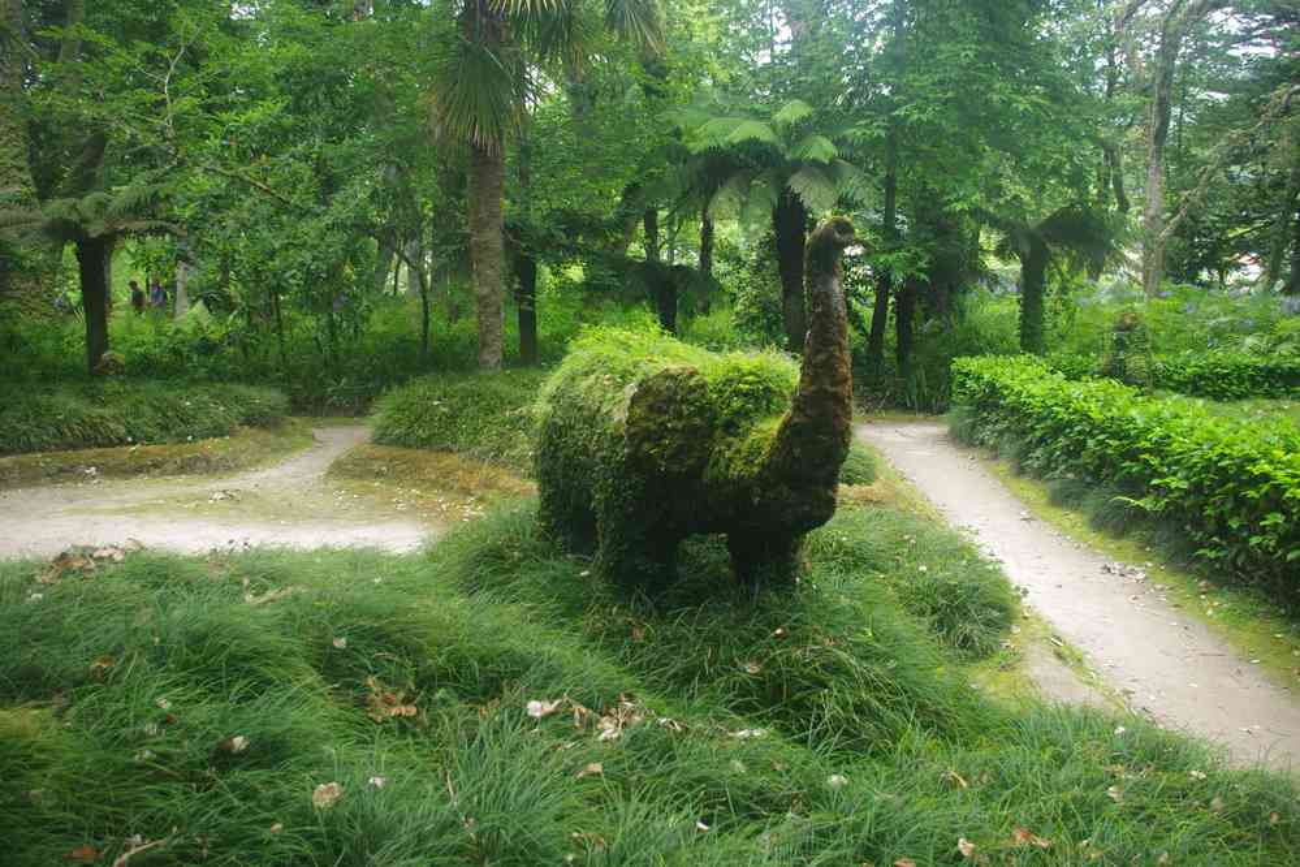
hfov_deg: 67.4
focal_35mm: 27
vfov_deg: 47.9
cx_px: 650
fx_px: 975
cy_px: 434
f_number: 5.6
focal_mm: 18
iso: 800
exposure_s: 1/40
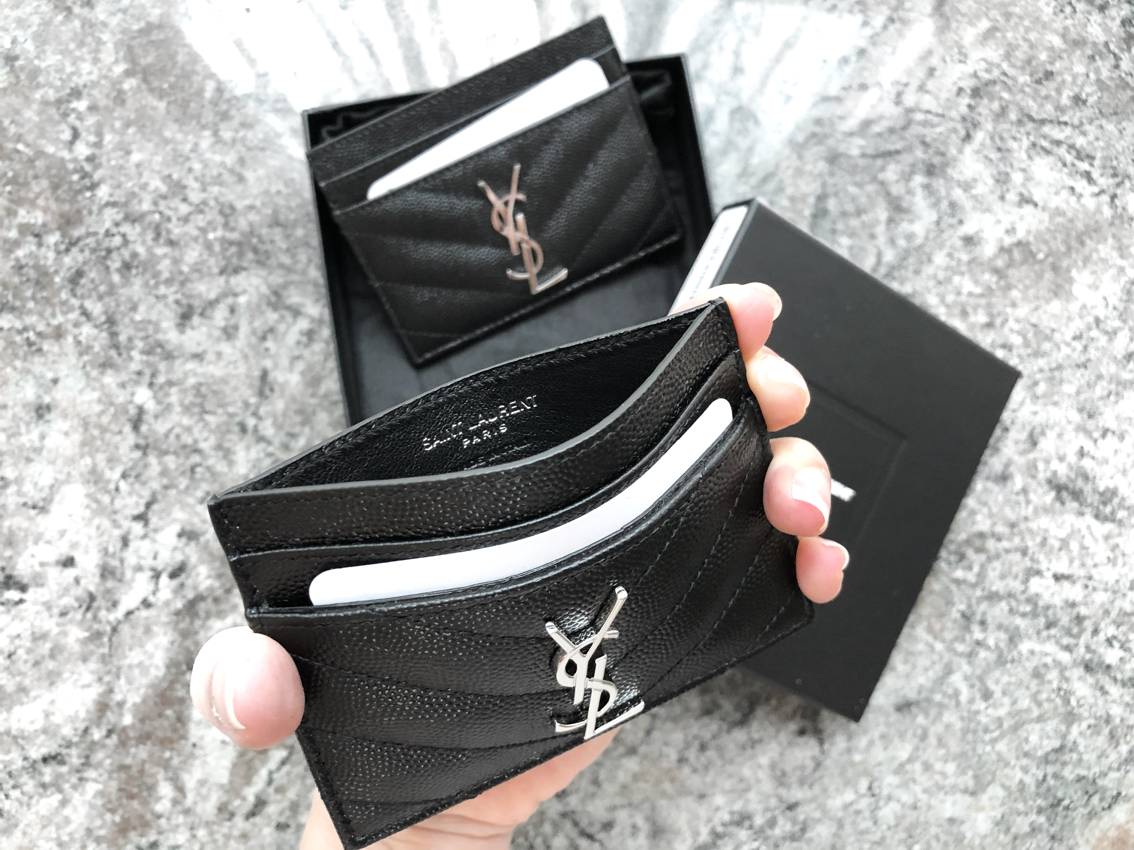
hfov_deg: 63.4
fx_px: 917
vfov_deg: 49.7
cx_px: 567
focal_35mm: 28
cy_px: 425
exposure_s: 1/15
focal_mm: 4
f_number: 1.8
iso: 64
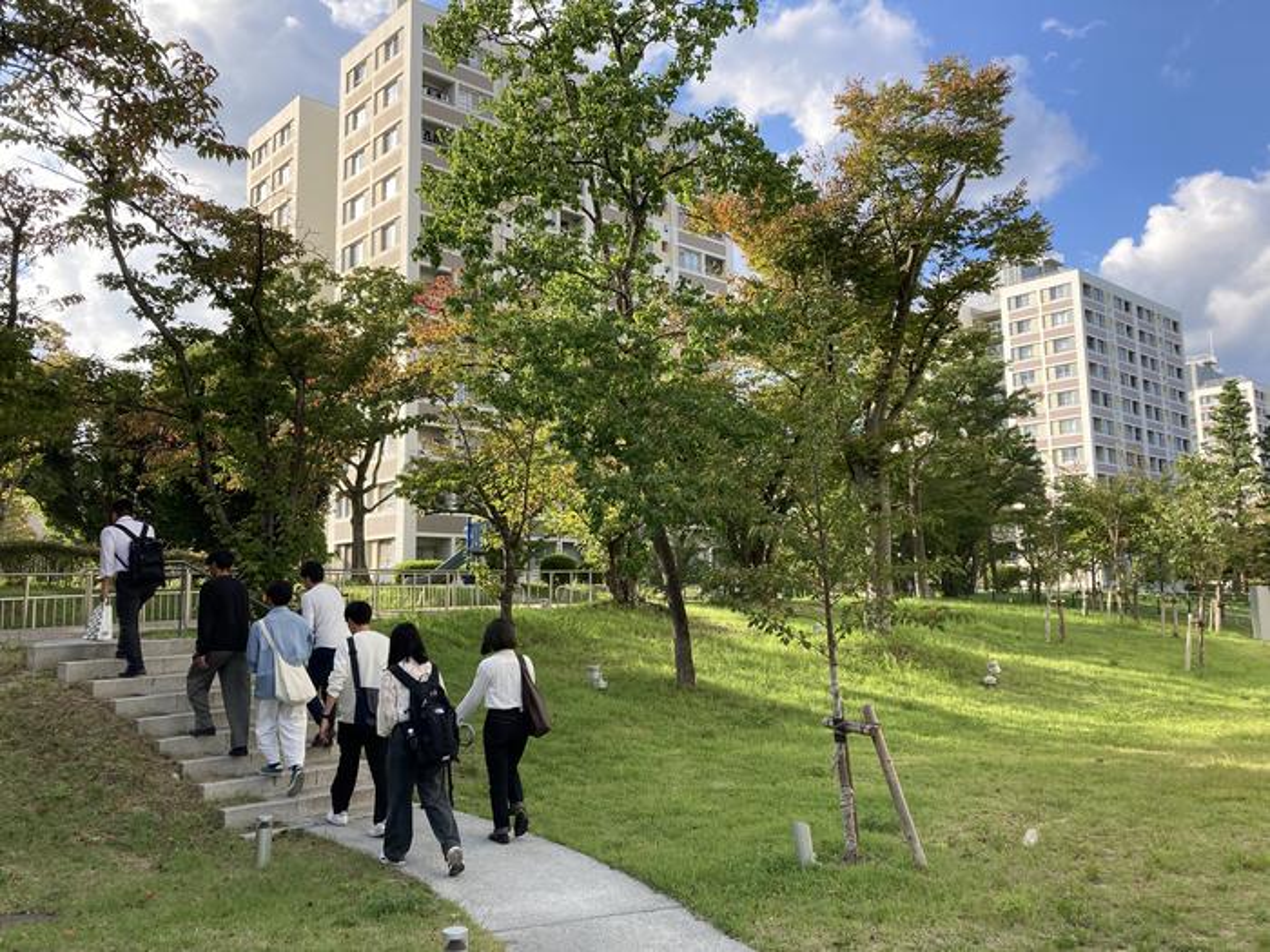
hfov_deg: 63.4
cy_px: 476
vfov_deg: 49.7
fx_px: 1027
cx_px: 635
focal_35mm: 28
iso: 20
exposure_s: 1/607
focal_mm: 3.99
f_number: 1.8
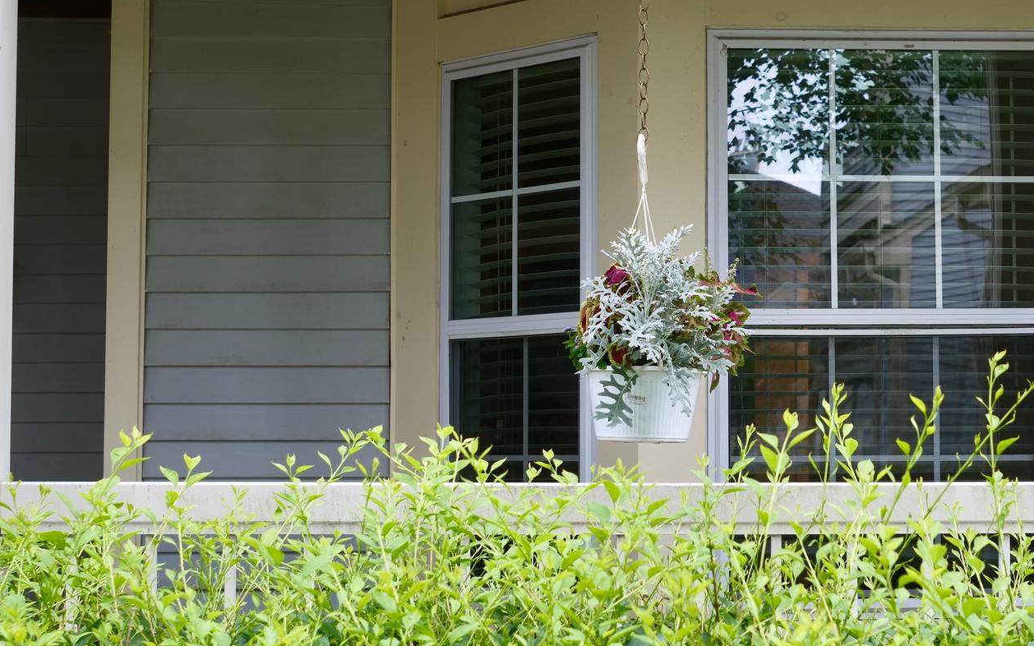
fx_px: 1916
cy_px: 341
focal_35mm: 68
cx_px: 655
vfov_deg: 19.1
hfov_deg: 30.1
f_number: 4.5
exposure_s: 1/60
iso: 160
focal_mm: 27
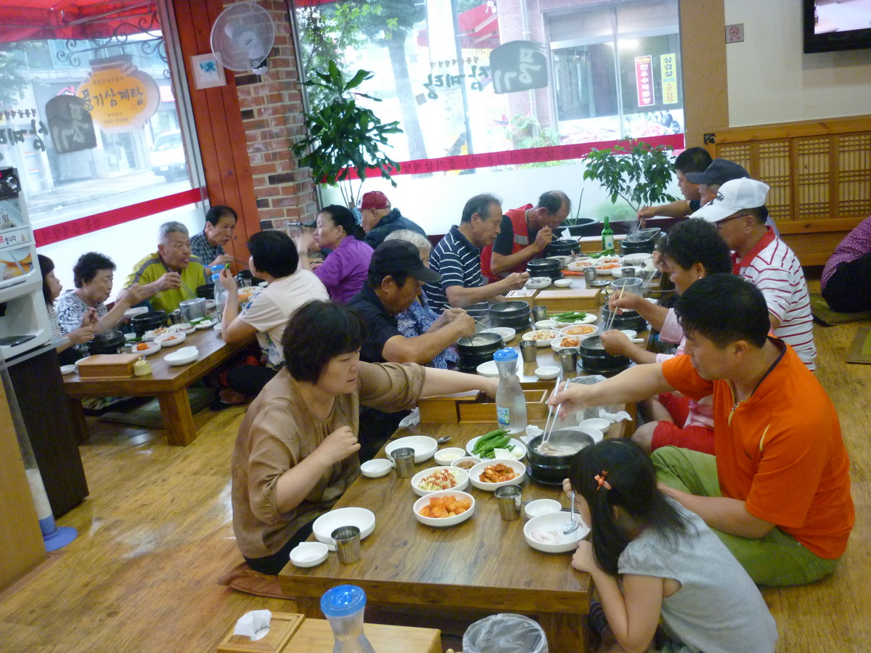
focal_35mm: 33
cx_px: 436
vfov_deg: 42.9
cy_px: 326
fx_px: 830
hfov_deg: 55.4
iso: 400
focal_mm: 5.5
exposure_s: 1/30
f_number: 2.8
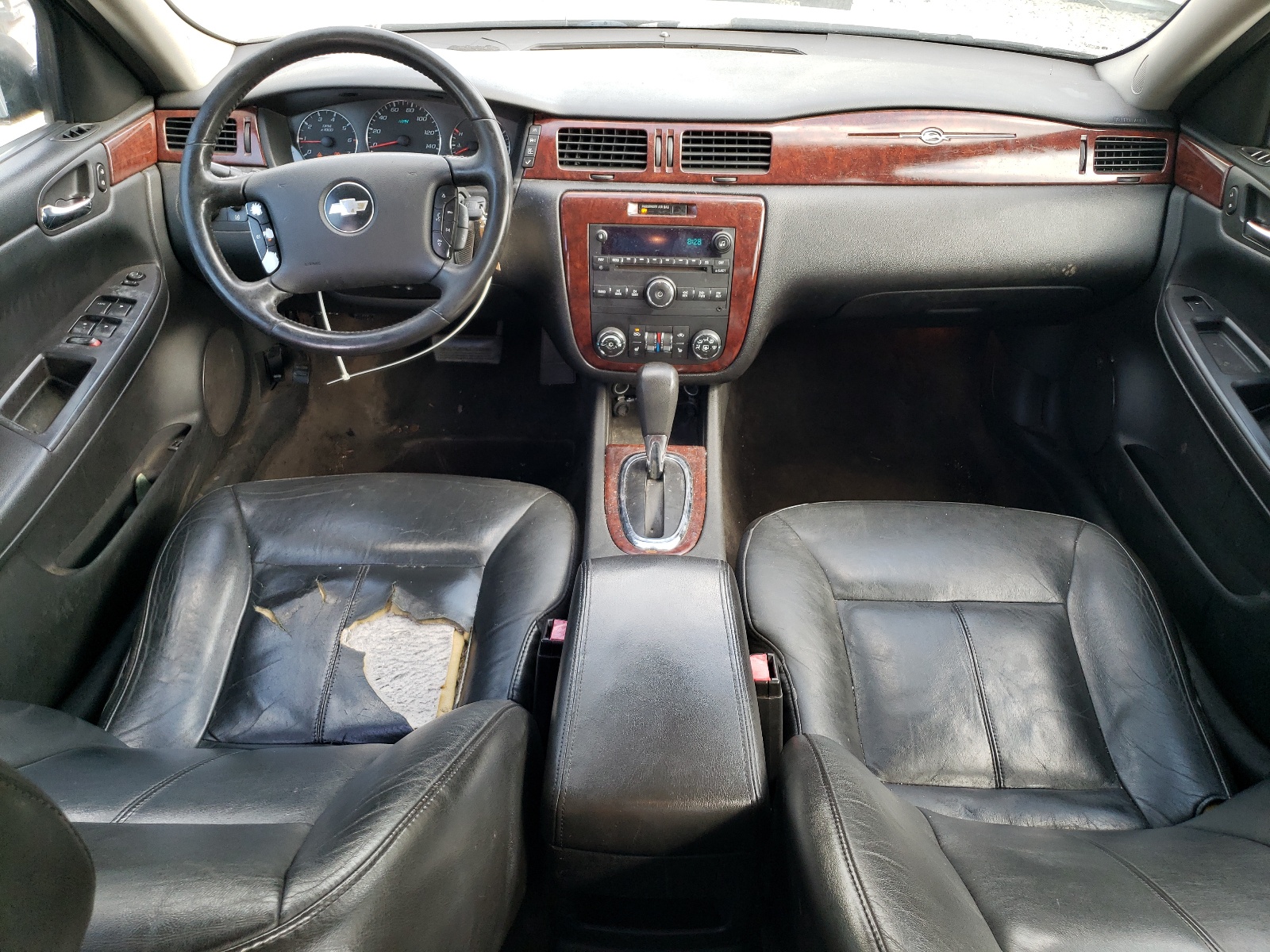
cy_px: 476
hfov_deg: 67.3
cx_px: 635
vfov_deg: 53.1
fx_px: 954
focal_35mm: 26
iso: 51
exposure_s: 1/100
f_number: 1.5
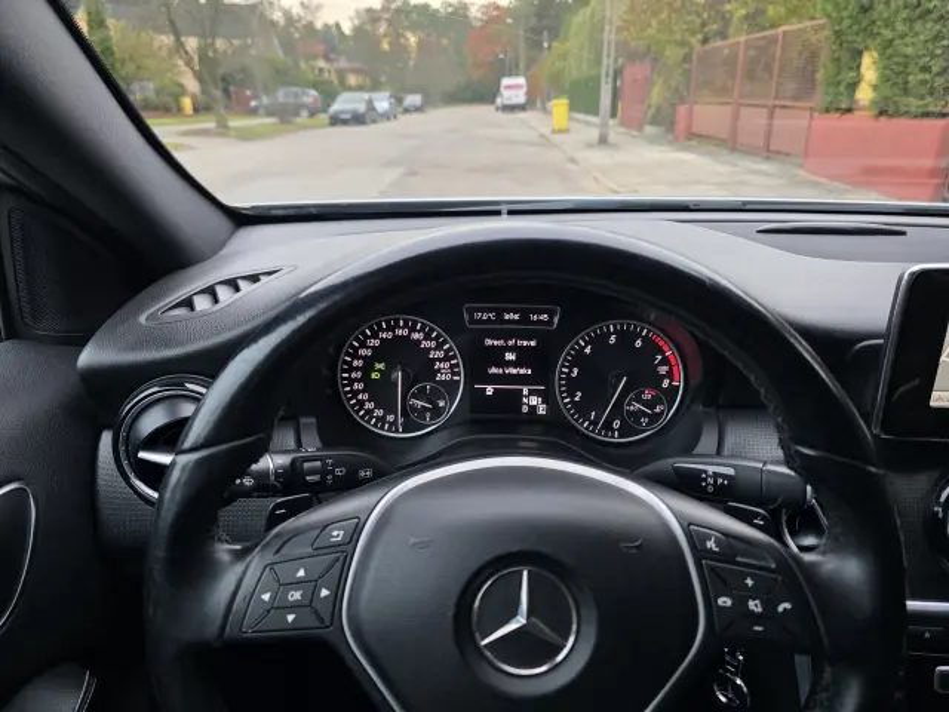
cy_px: 356
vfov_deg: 58.9
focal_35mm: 23
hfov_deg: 73.9
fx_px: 631
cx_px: 474
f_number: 1.7
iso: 200
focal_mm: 6.3
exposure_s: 1/68
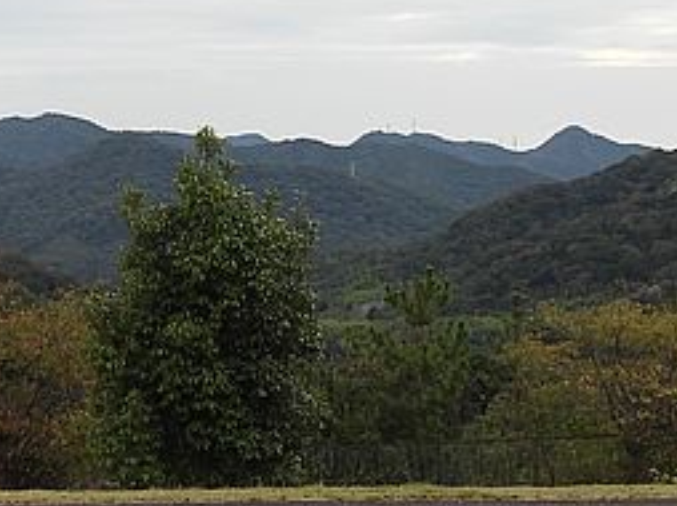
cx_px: 256
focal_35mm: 104
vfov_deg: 14.2
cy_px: 208
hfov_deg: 18.9
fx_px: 2032
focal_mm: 5.9
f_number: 3.2
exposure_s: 1/400
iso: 100
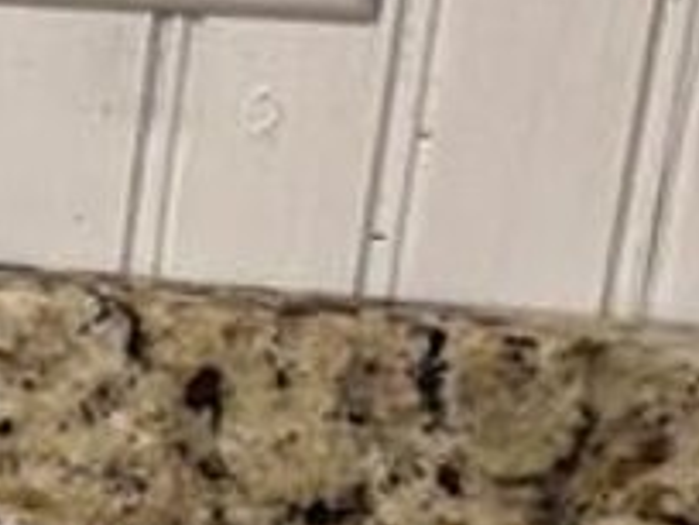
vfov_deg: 8.1
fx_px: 3594
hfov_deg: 8.1
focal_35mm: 178
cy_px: 822
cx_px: -1831
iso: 250
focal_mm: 6.76
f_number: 1.78
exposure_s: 1/60
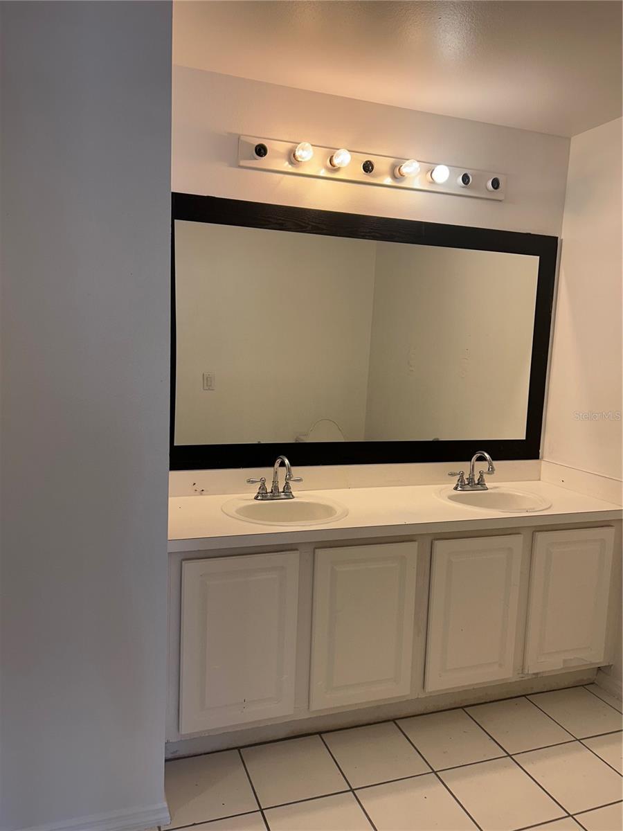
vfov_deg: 67.3
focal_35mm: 26
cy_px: 416
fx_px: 624
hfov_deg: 53.1
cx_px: 312
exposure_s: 1/120
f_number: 1.5
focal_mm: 5.7
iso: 40
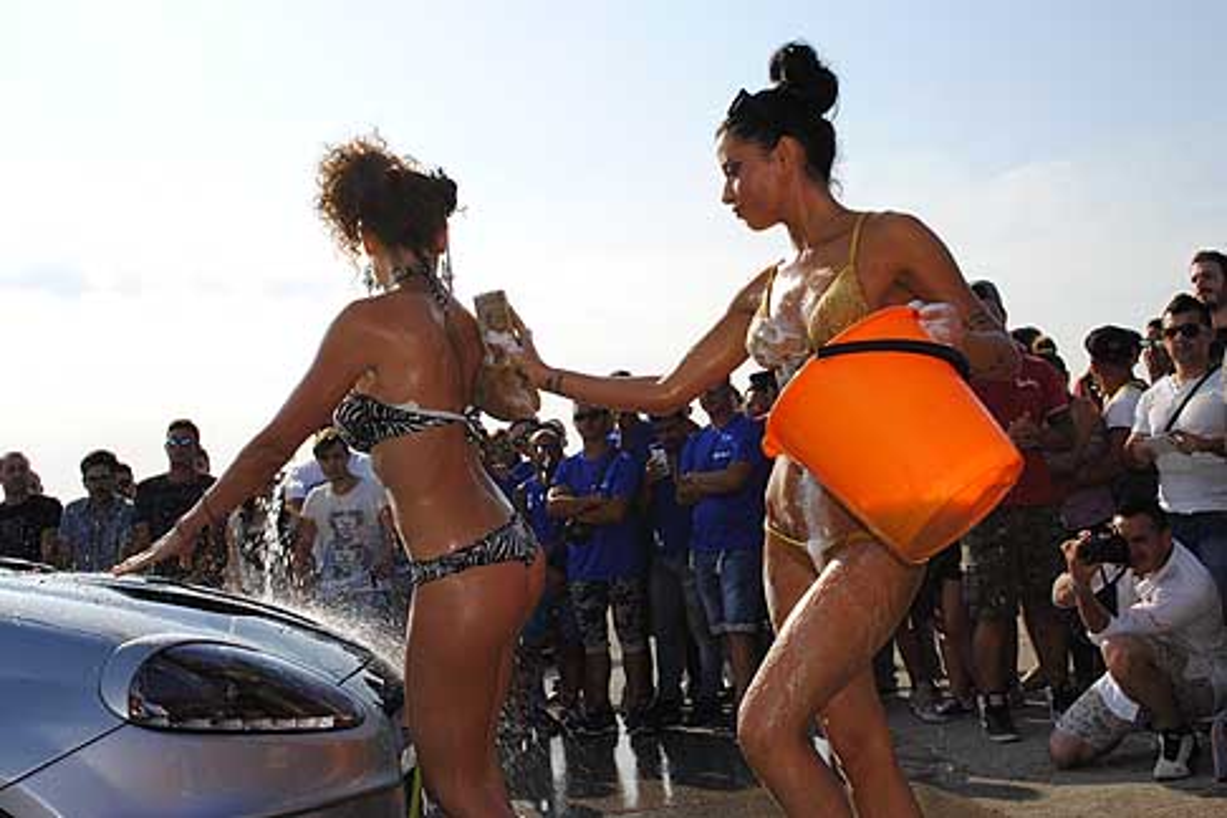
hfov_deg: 49.6
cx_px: 614
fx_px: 1329
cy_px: 409
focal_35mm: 39
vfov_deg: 34.2
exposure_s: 1/200
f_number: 9
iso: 100
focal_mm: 26
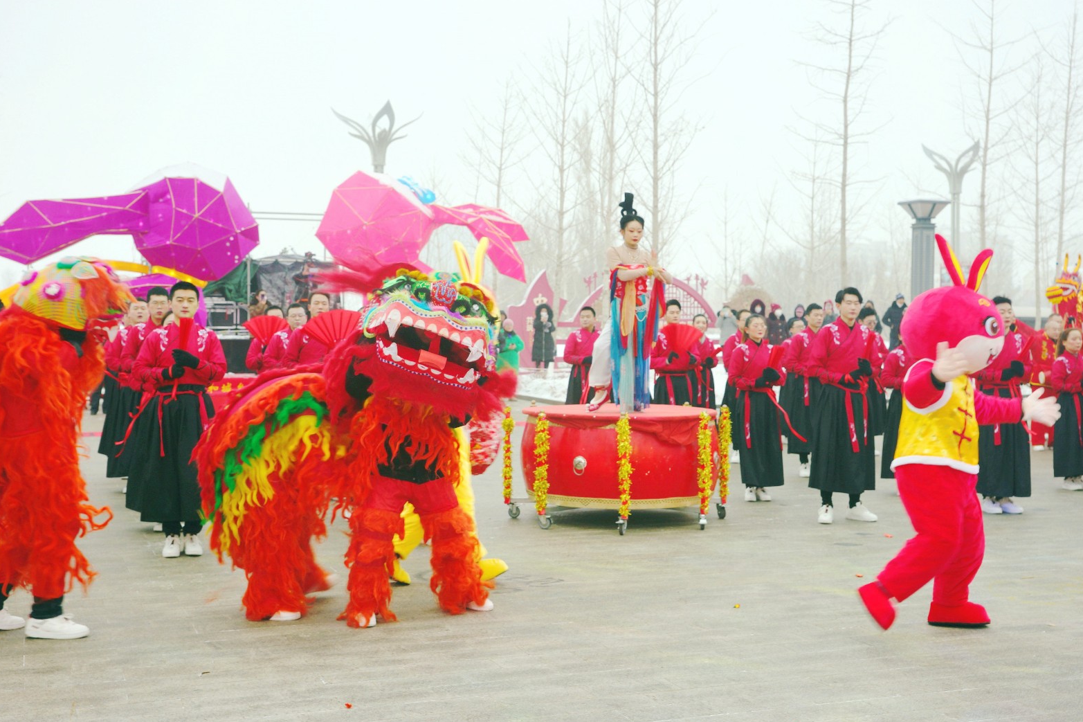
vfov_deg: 29.2
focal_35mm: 46
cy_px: 368
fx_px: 1384
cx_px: 546
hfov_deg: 42.7
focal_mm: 45
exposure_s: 1/80
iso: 100
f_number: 6.3
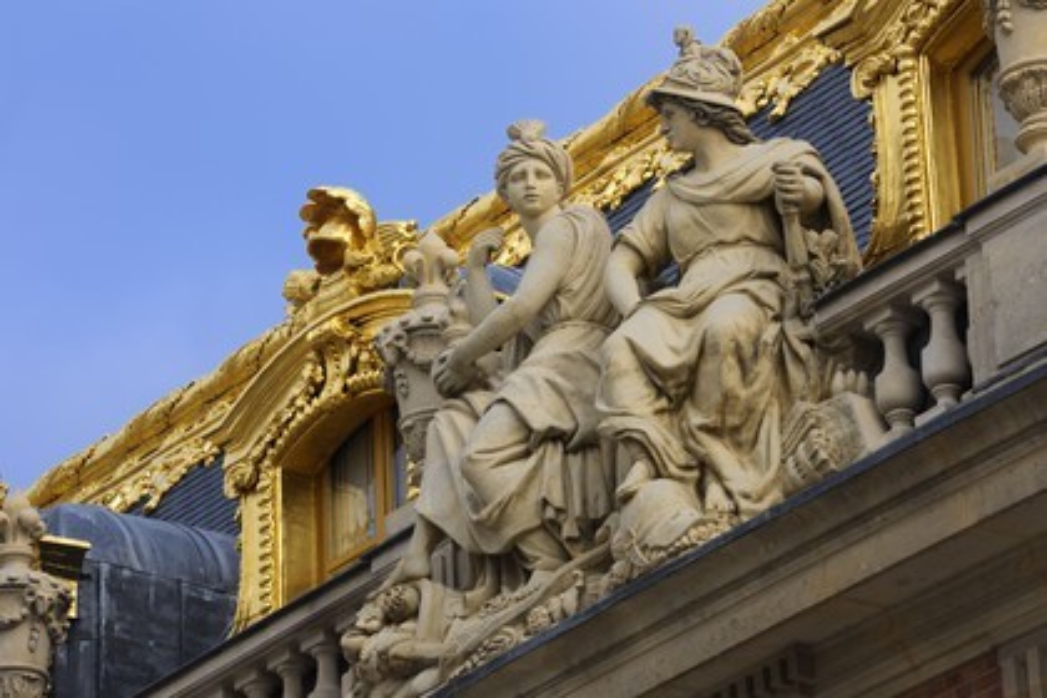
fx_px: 5816
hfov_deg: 10.3
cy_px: 349
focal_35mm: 200
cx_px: 524
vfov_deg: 6.9
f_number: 11
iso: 200
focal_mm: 200
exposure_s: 1/160
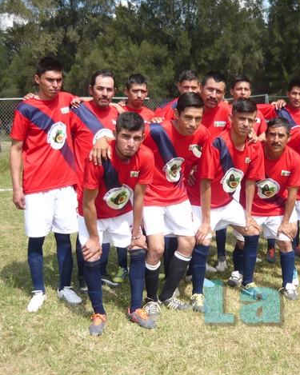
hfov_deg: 33.6
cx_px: 218
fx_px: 488
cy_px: 185
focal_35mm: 44
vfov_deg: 42.0
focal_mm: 5.5
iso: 100
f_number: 8
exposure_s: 1/160
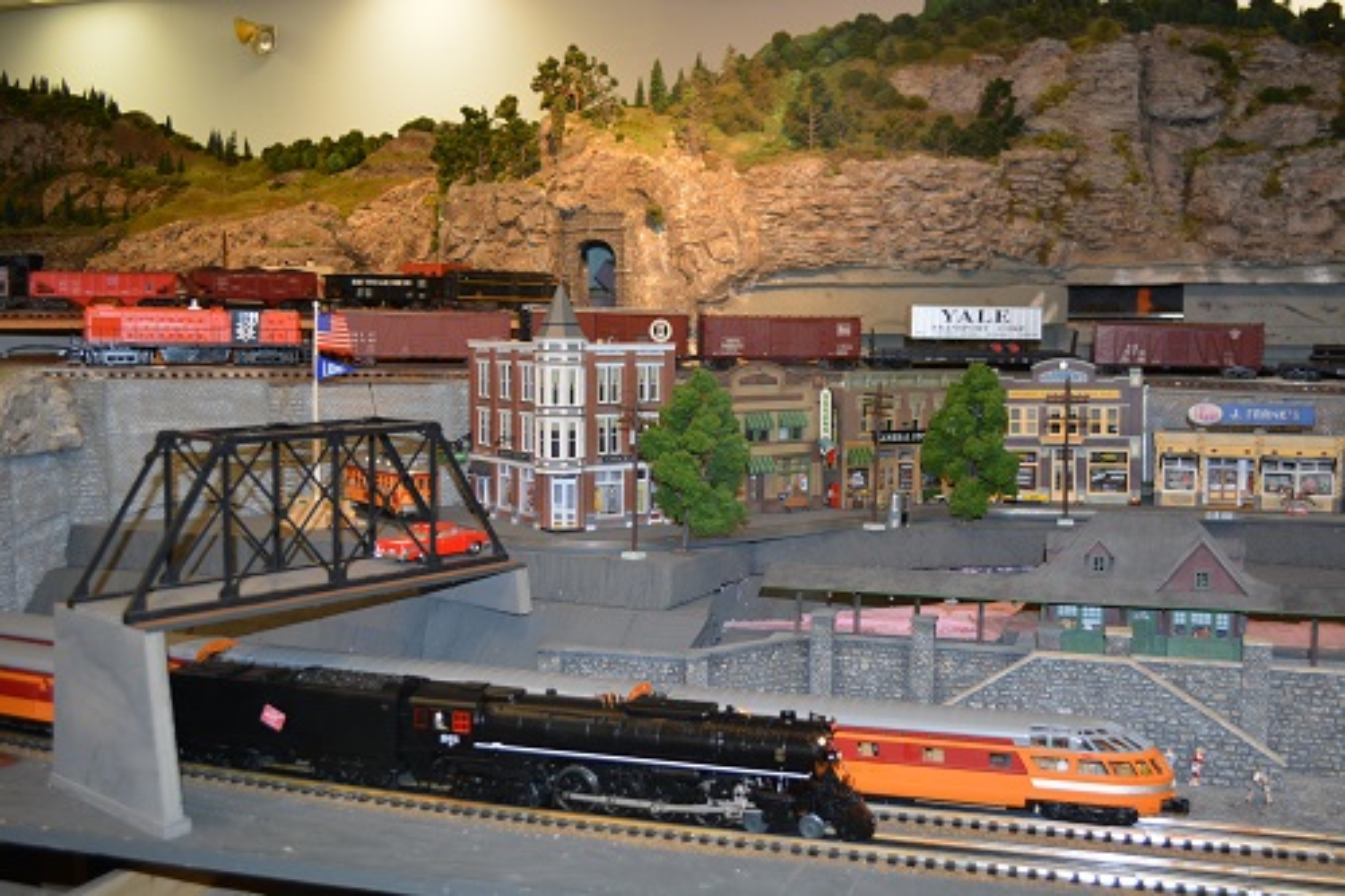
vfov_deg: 34.2
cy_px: 448
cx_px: 672
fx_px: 1457
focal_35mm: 39
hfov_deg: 49.6
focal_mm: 26
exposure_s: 1/60
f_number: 4.2
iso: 640
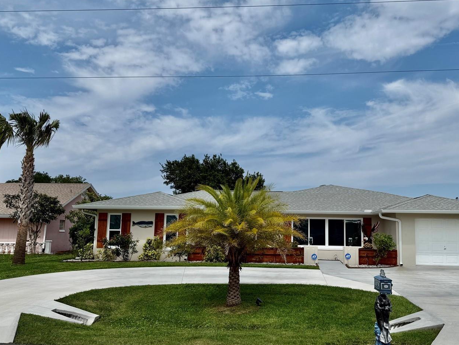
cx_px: 271
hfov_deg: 58.0
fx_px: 411
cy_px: 190
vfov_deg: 45.4
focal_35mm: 31
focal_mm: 6.76
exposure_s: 1/9091
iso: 80
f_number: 1.78
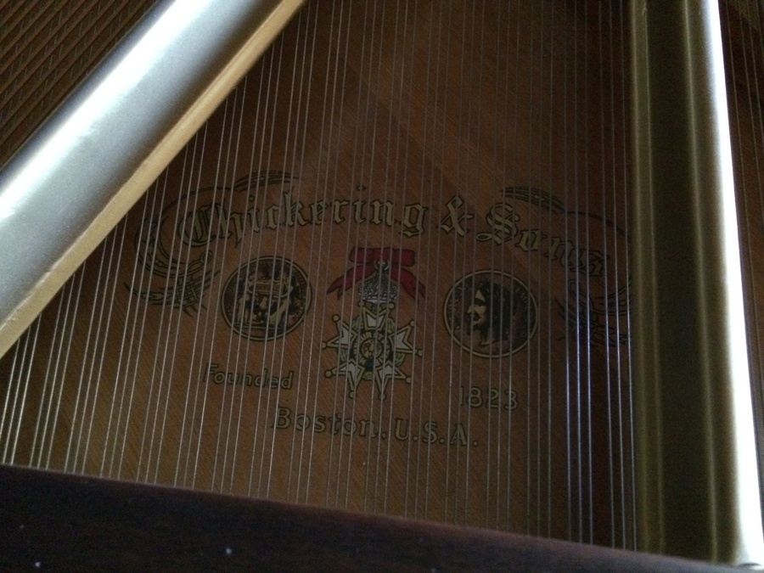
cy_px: 286
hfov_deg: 60.0
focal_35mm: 30
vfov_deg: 46.8
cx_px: 382
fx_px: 662
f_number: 2.2
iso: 1250
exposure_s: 1/15
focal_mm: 4.12
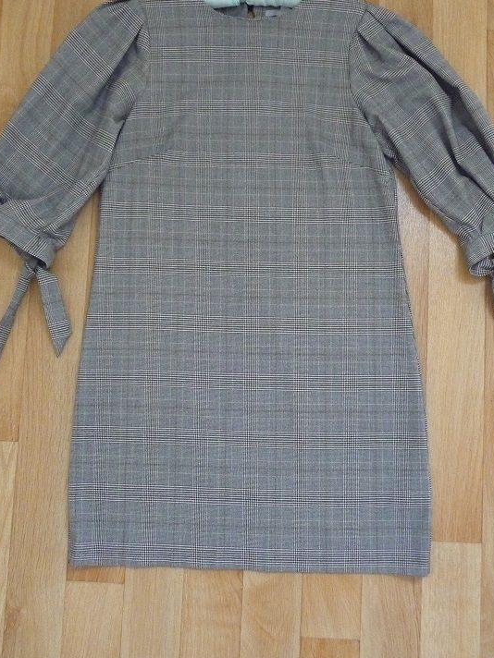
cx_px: 259
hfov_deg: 41.8
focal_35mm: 34
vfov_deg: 53.9
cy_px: 311
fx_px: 647
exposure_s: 1/30
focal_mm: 4.7
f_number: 3.3
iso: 800
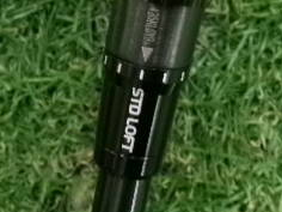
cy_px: -29
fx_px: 619
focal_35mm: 76
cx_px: 163
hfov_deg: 25.6
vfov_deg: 18.6
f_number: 3.9
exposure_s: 1/34
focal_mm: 5.1
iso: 800
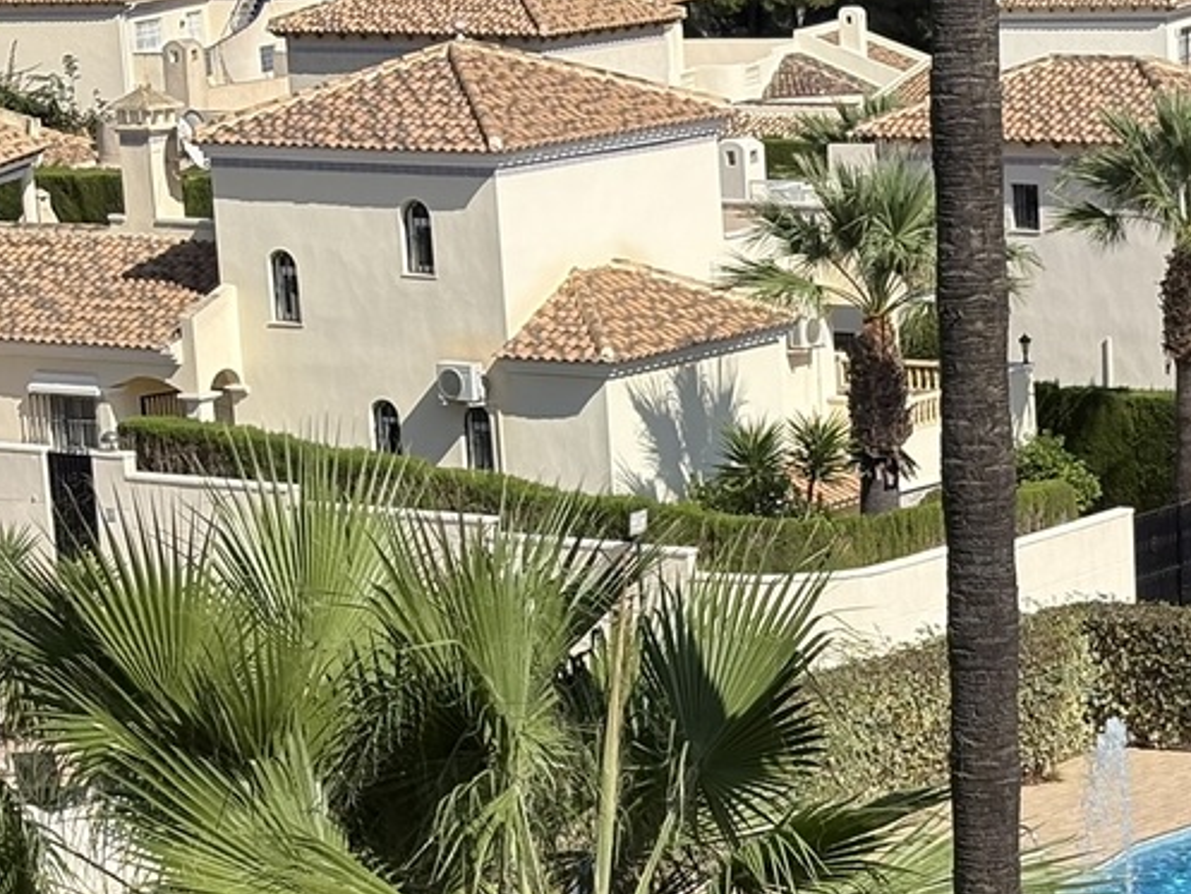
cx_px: 1179
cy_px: 902
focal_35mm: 136
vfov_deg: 10.8
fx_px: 4680
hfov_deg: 14.3
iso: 40
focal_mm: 5.96
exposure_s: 1/4065
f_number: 1.6
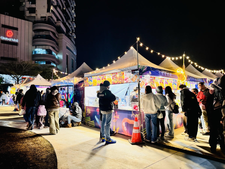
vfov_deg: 56.8
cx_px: 112
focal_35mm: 24
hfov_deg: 71.6
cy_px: 84
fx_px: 156
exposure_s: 1/40
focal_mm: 6.76
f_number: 1.78
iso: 640
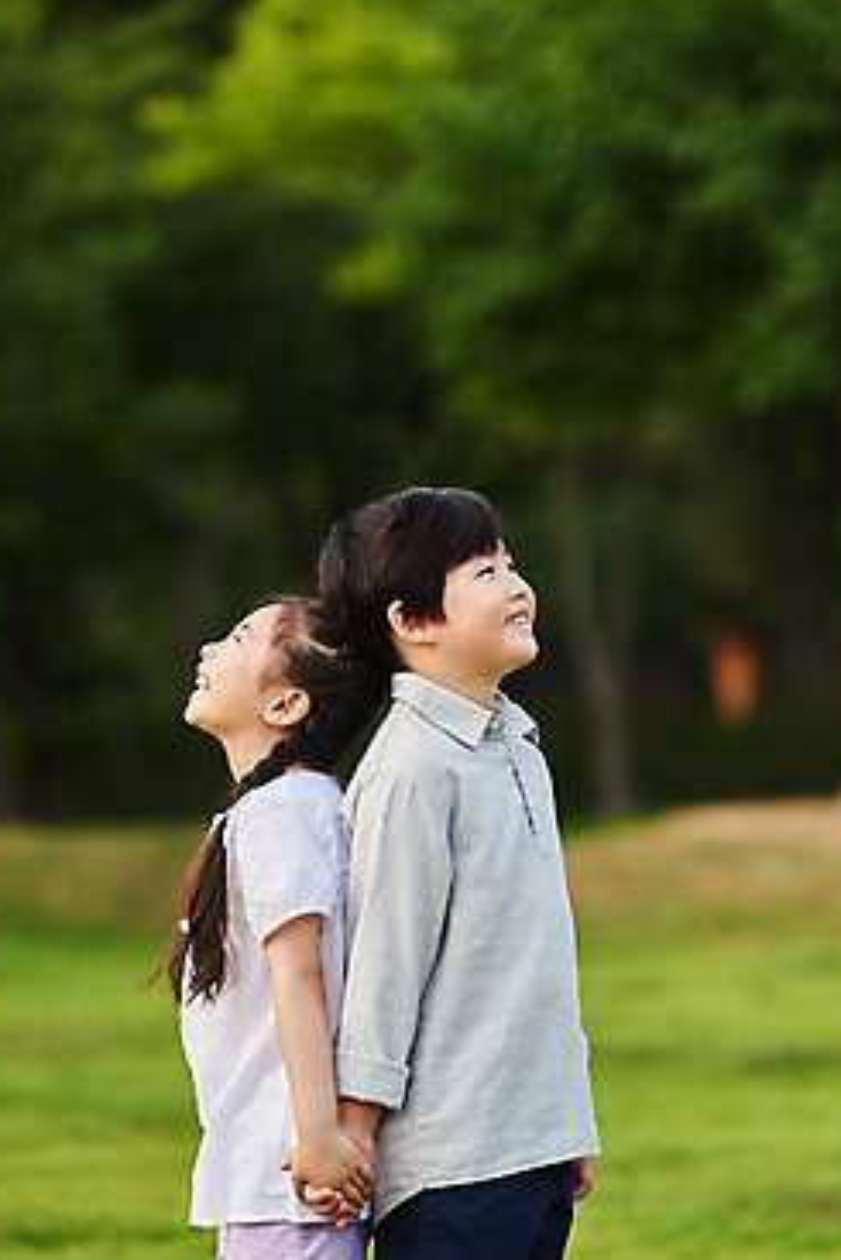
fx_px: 5531
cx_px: 410
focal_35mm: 158
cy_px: 615
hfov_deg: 8.7
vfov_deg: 13.0
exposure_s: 1/1600
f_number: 2.8
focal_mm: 145
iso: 400
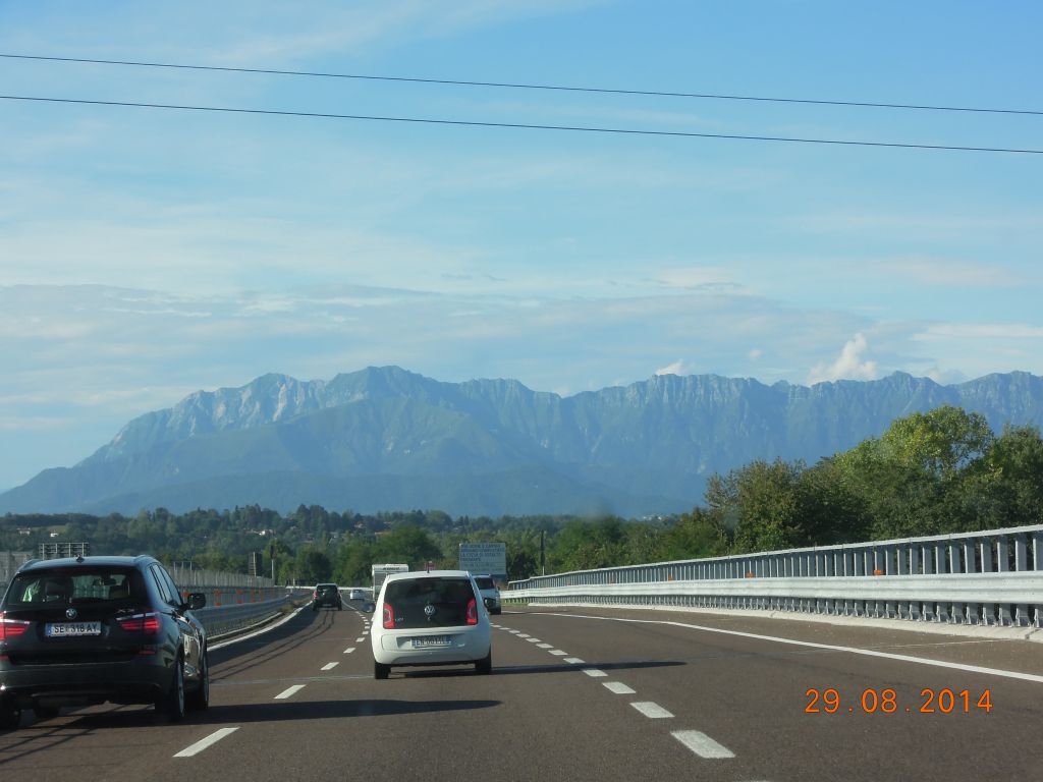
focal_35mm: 100
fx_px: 3013
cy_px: 391
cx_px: 522
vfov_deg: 14.8
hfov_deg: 19.6
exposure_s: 1/500
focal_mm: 17.9
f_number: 5.5
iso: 160
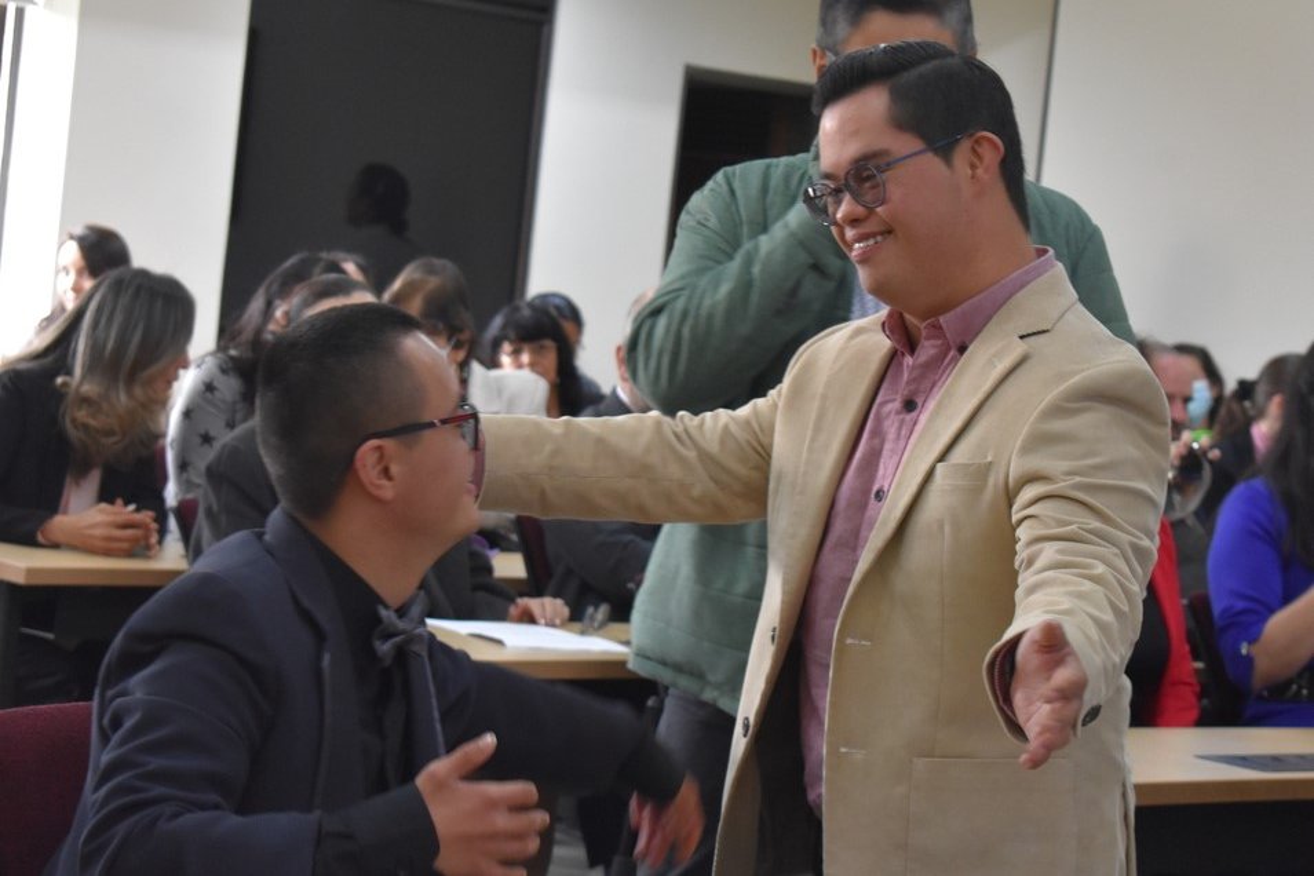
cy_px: 438
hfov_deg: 26.0
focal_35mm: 78
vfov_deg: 17.5
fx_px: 2847
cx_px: 657
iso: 2000
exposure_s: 1/60
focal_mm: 52
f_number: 5.6
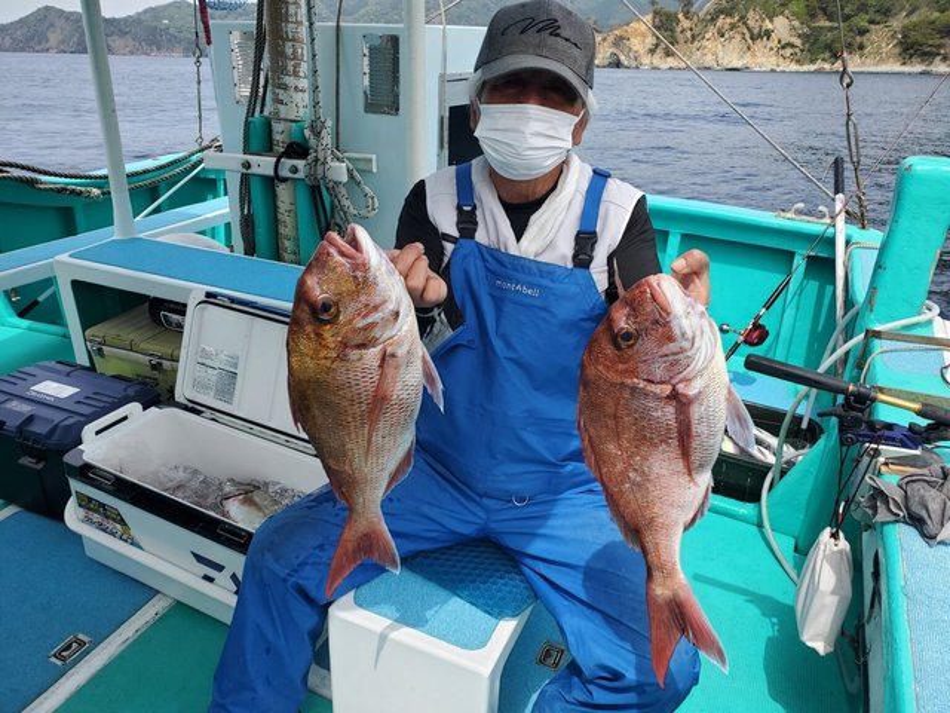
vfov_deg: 53.1
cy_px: 356
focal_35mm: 26
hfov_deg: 67.3
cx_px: 475
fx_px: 714
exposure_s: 1/981
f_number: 2.4
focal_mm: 4.3
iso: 50
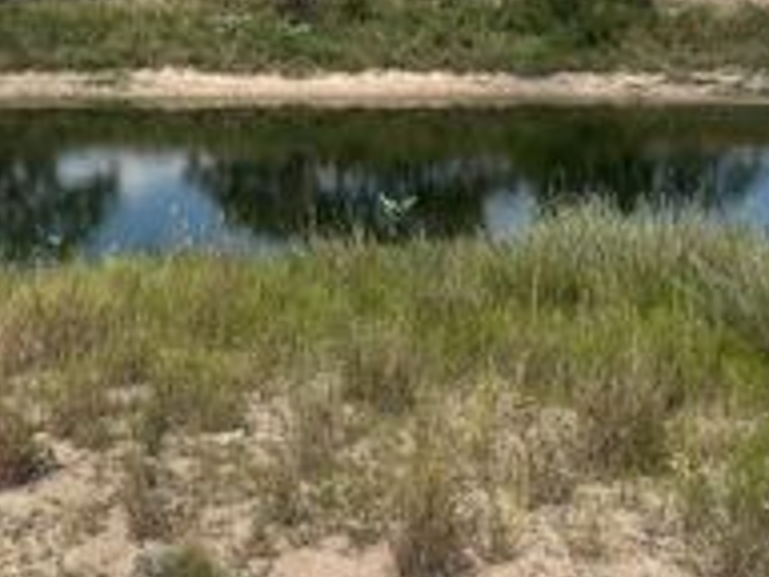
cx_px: 411
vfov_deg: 27.0
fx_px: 1200
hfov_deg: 35.5
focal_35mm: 54
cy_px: 230
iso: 80
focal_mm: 6.86
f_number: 1.78
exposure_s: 1/4762
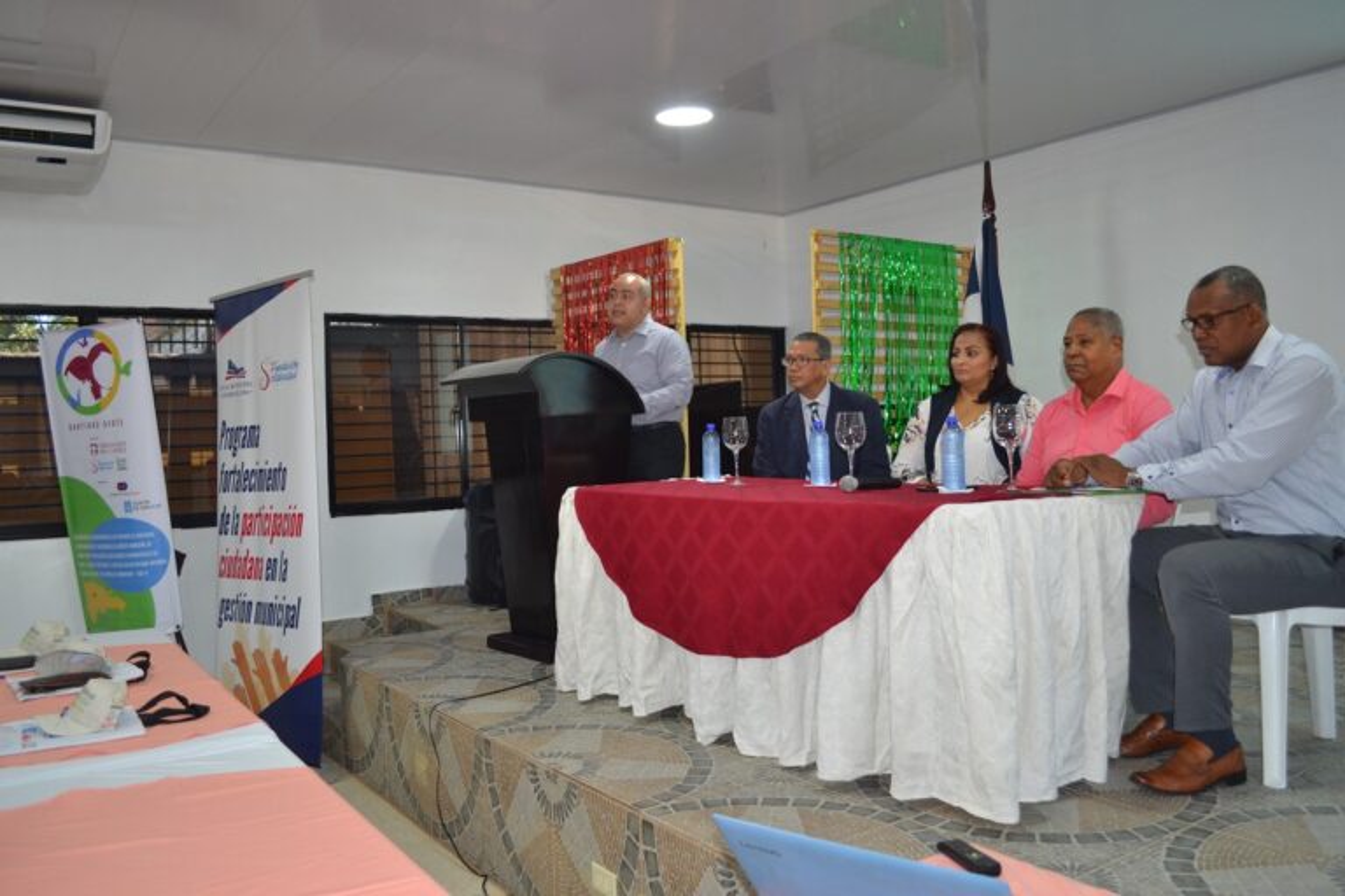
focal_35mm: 27
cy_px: 448
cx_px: 672
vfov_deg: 47.9
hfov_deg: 67.4
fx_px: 1009
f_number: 3.5
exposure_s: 1/60
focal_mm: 18
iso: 500
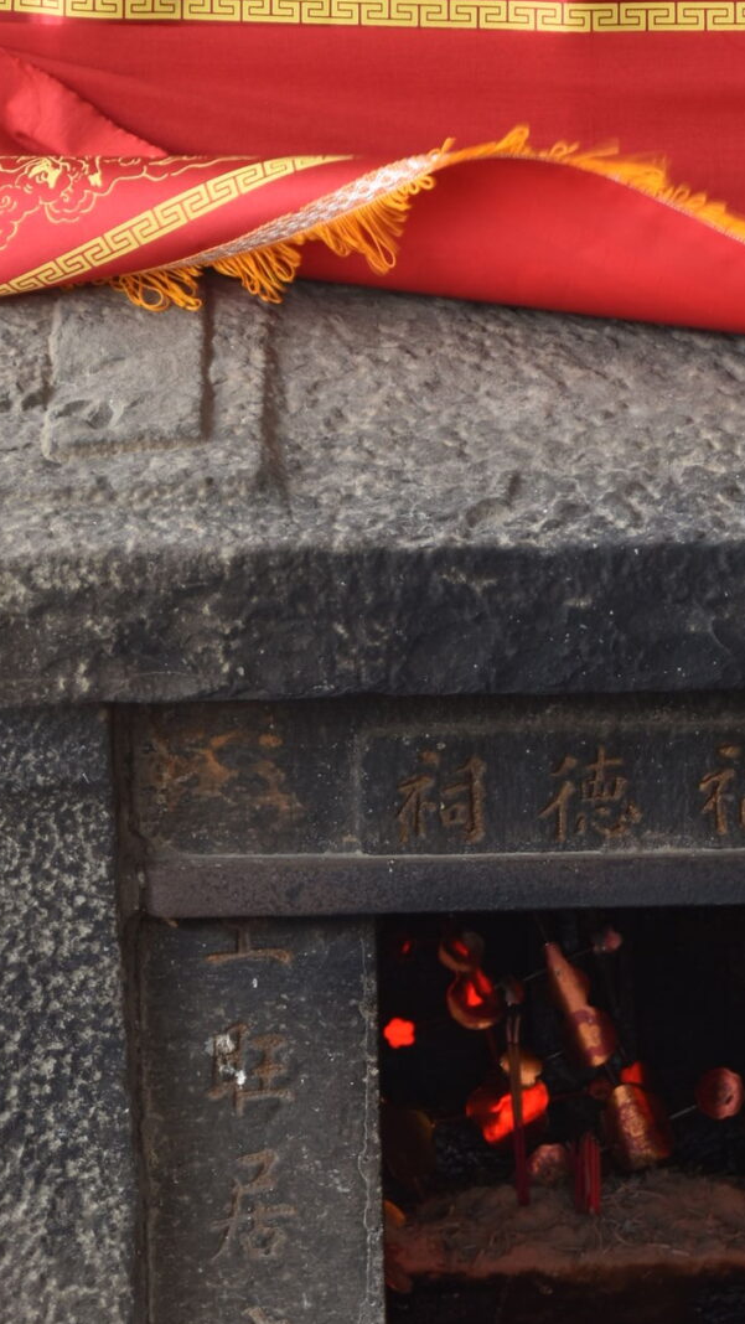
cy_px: 961
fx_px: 7408
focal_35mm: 211
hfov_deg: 5.8
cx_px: 622
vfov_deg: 10.2
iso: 100
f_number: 4.8
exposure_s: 1/10
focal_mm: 56
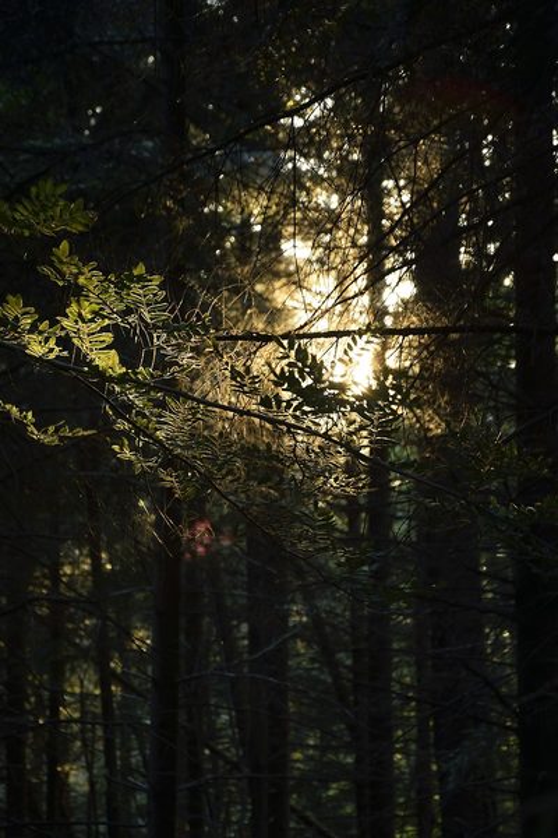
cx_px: 279
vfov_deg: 13.0
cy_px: 419
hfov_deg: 8.7
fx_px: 3662
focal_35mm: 158
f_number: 5.6
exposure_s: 1/3
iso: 100
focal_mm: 105
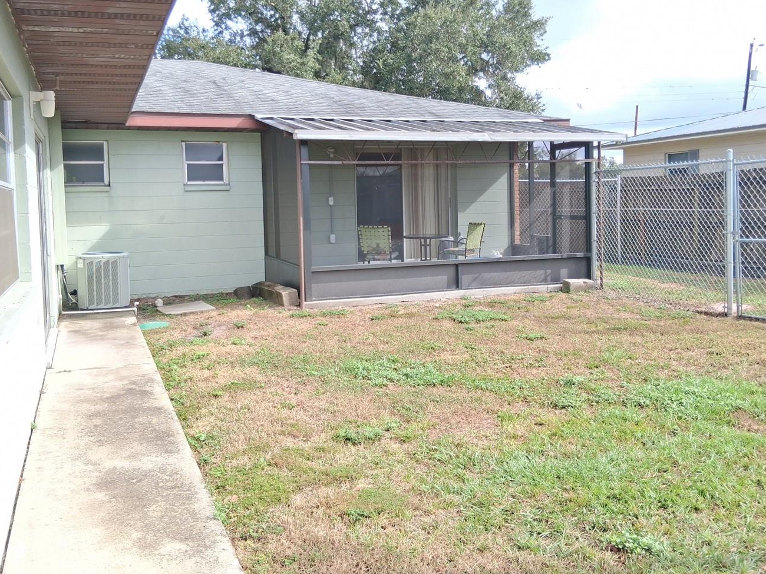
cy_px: 234
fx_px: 708
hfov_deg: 56.8
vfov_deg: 44.0
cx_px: 360
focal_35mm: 32
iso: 25
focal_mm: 3.98
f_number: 1.8
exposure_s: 1/206
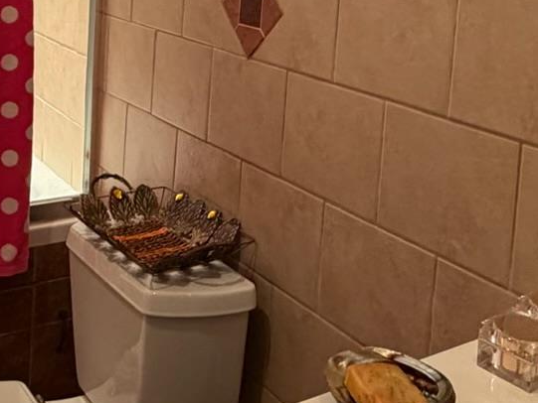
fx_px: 824
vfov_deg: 25.9
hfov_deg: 36.2
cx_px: 255
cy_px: -12
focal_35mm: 53
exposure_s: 1/60
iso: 250
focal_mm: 2.22
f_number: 2.2
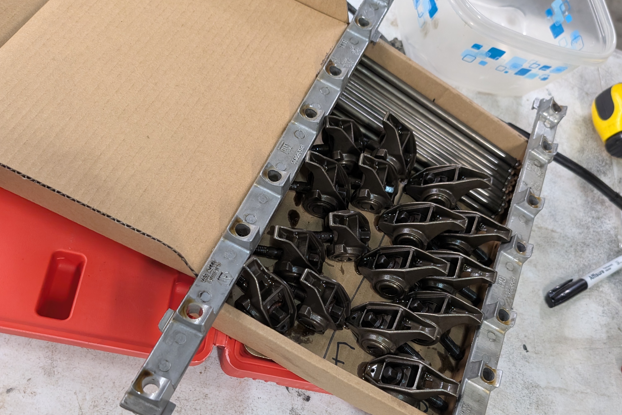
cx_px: 311
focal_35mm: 34
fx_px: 587
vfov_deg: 38.5
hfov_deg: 55.8
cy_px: 271
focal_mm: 6.9
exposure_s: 1/120
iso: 429
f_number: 1.68
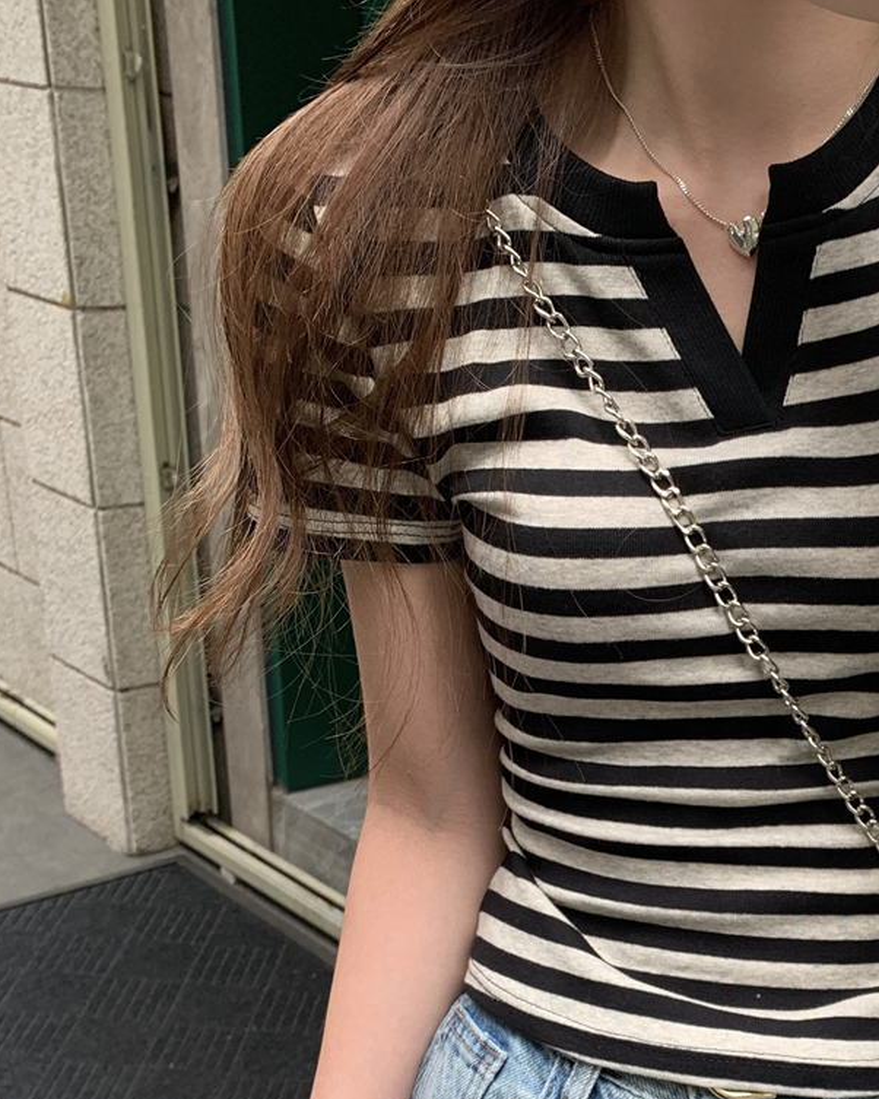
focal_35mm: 54
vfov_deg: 33.4
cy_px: 934
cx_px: 845
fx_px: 1755
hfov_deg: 26.8
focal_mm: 4.25
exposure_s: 1/121
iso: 50
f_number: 1.8
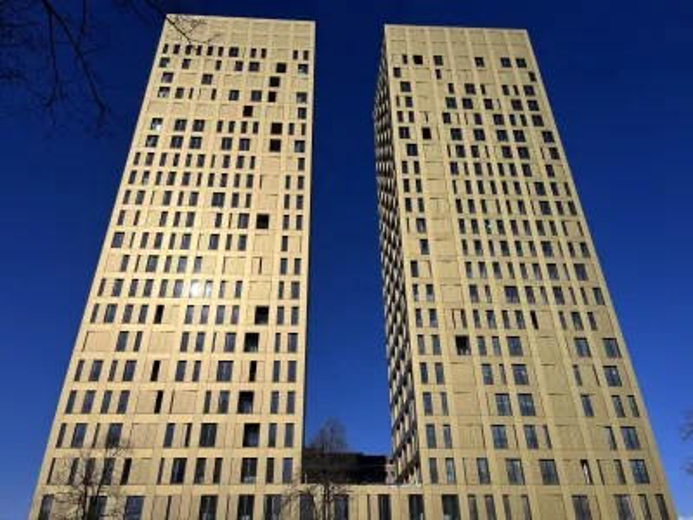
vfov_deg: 53.1
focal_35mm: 26
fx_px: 521
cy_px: 260
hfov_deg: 67.3
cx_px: 346
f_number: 1.6
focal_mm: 5.1
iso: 50
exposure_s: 1/17241
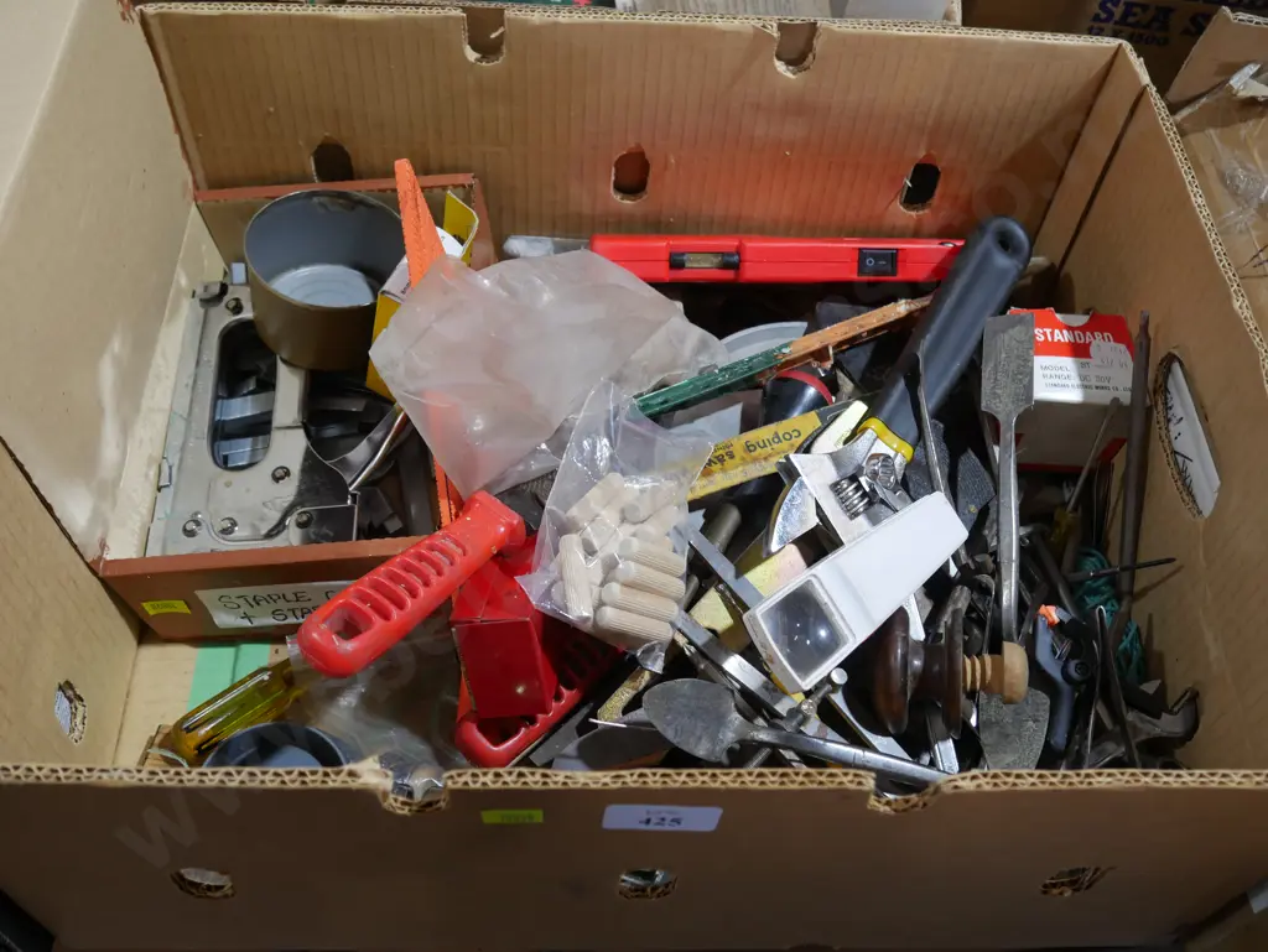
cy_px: 476
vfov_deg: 39.7
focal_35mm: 36
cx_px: 634
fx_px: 1319
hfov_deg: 51.3
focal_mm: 18
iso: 320
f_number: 4
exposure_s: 1/60
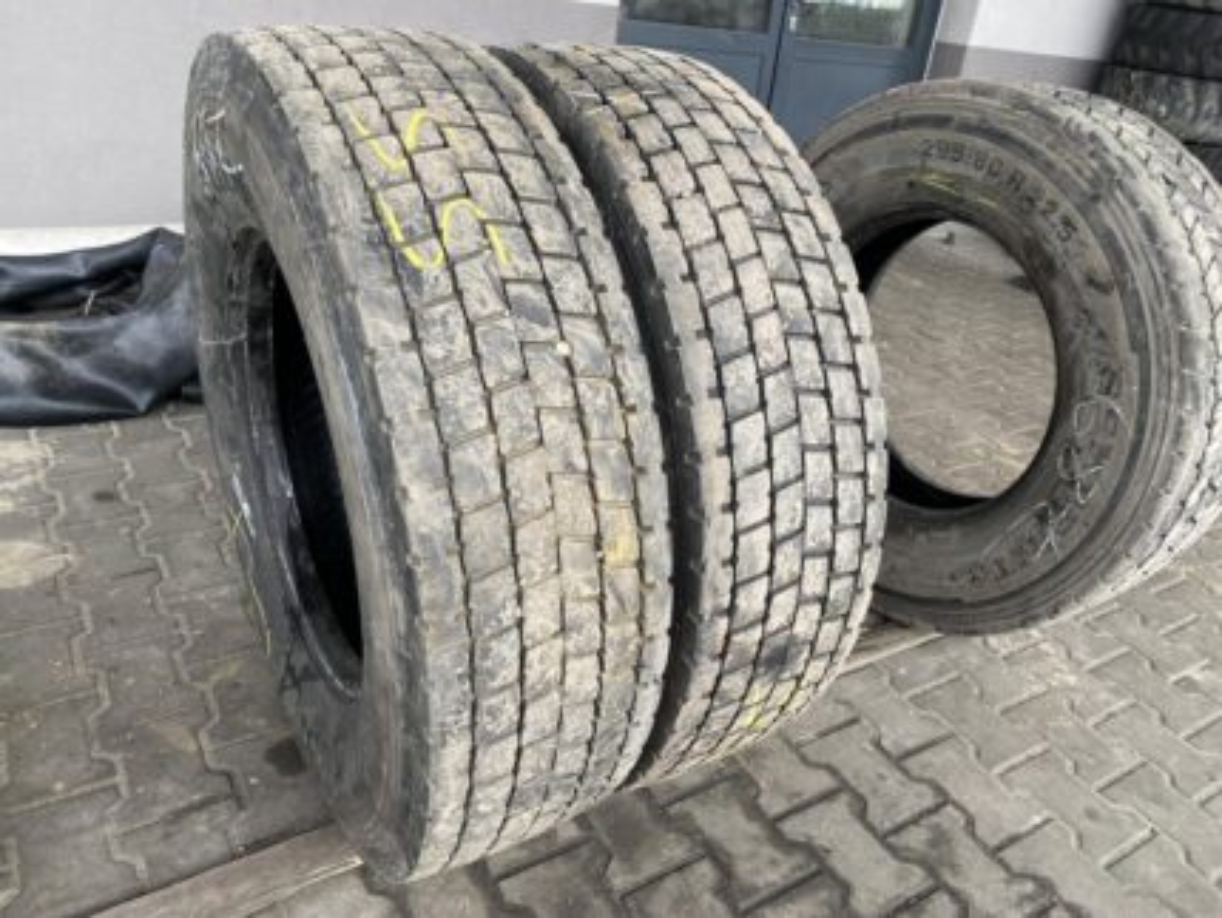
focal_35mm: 26
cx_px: 611
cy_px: 459
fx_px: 918
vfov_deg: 53.1
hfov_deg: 67.3
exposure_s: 1/121
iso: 80
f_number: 1.8
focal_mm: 4.25
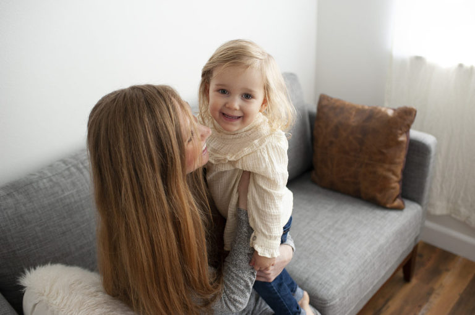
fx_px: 461
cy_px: 158
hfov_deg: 54.5
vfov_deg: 37.8
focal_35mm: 35
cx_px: 238
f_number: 2.8
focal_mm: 35
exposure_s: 1/250
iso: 500
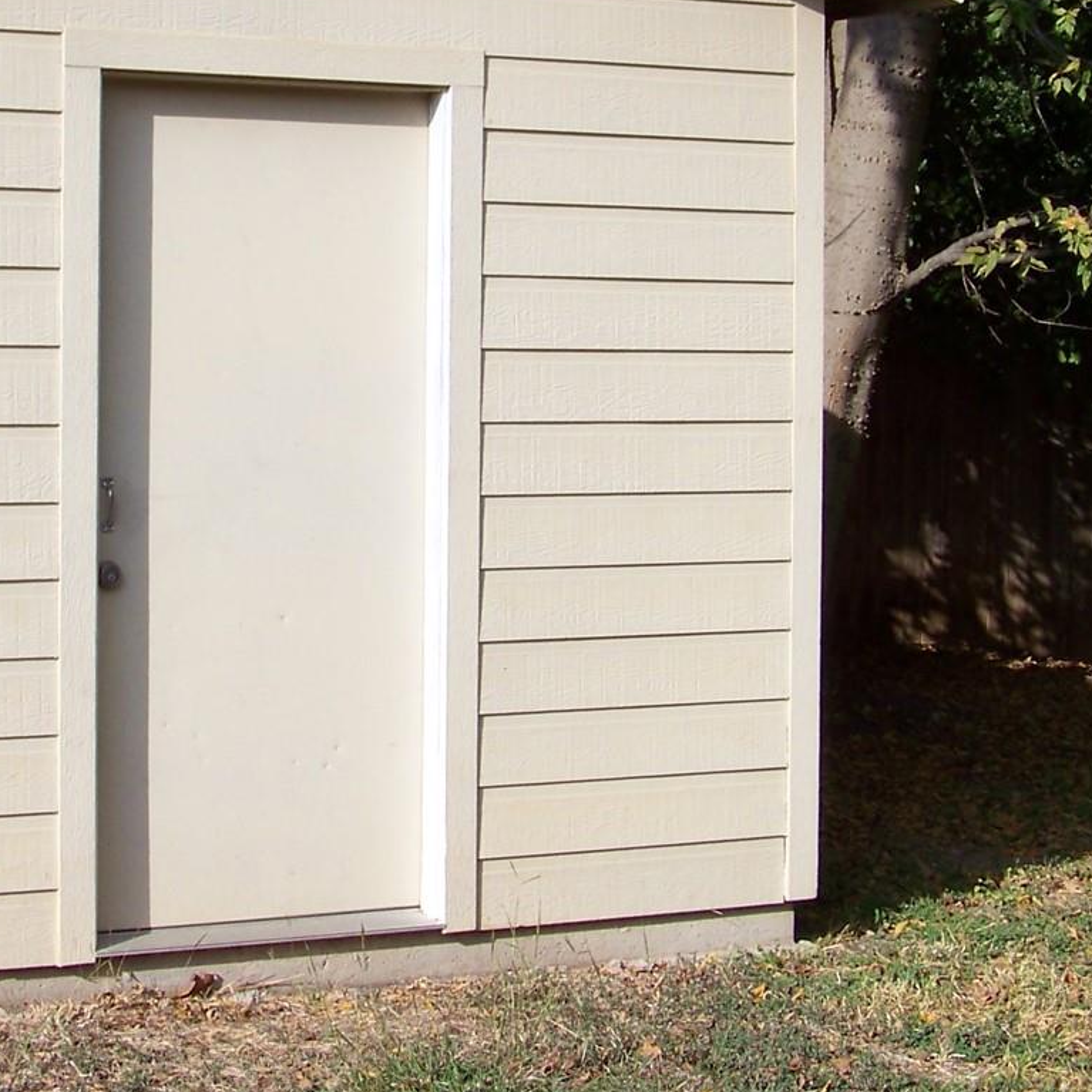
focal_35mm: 85
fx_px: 3034
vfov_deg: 20.3
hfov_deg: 20.3
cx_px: 326
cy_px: 303
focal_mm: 5.85
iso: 64
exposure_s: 1/640
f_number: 4
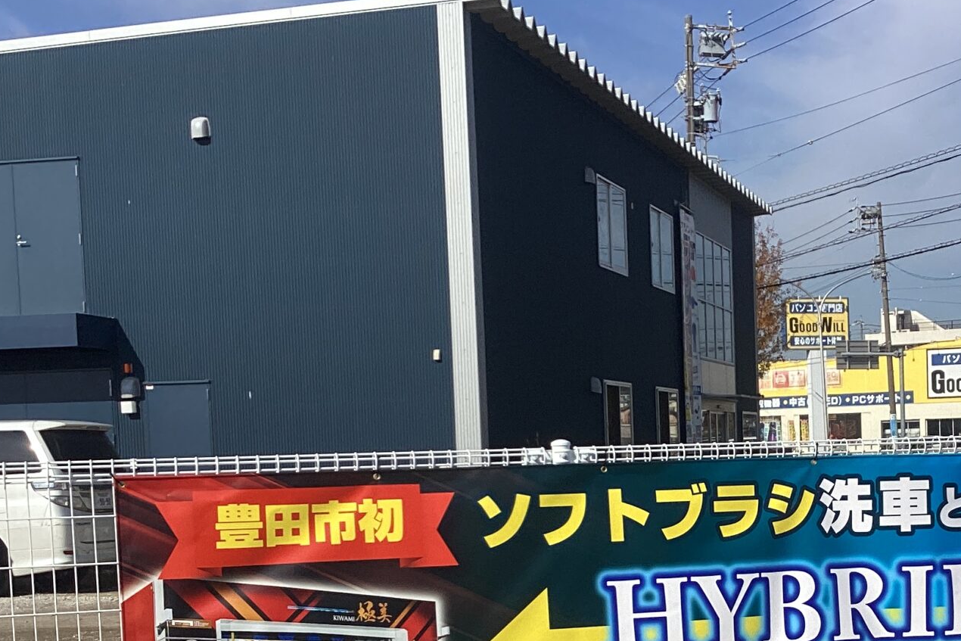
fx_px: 1735
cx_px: 717
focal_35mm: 65
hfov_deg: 30.5
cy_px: 546
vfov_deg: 20.6
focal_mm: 3.3
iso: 25
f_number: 2.4
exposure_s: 1/2469
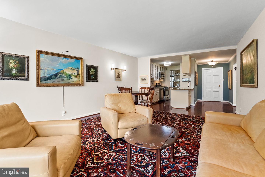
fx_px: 125
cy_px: 88
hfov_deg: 93.3
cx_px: 132
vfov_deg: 70.5
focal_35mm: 17
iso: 1600
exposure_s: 1/25
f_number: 4.5
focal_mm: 17
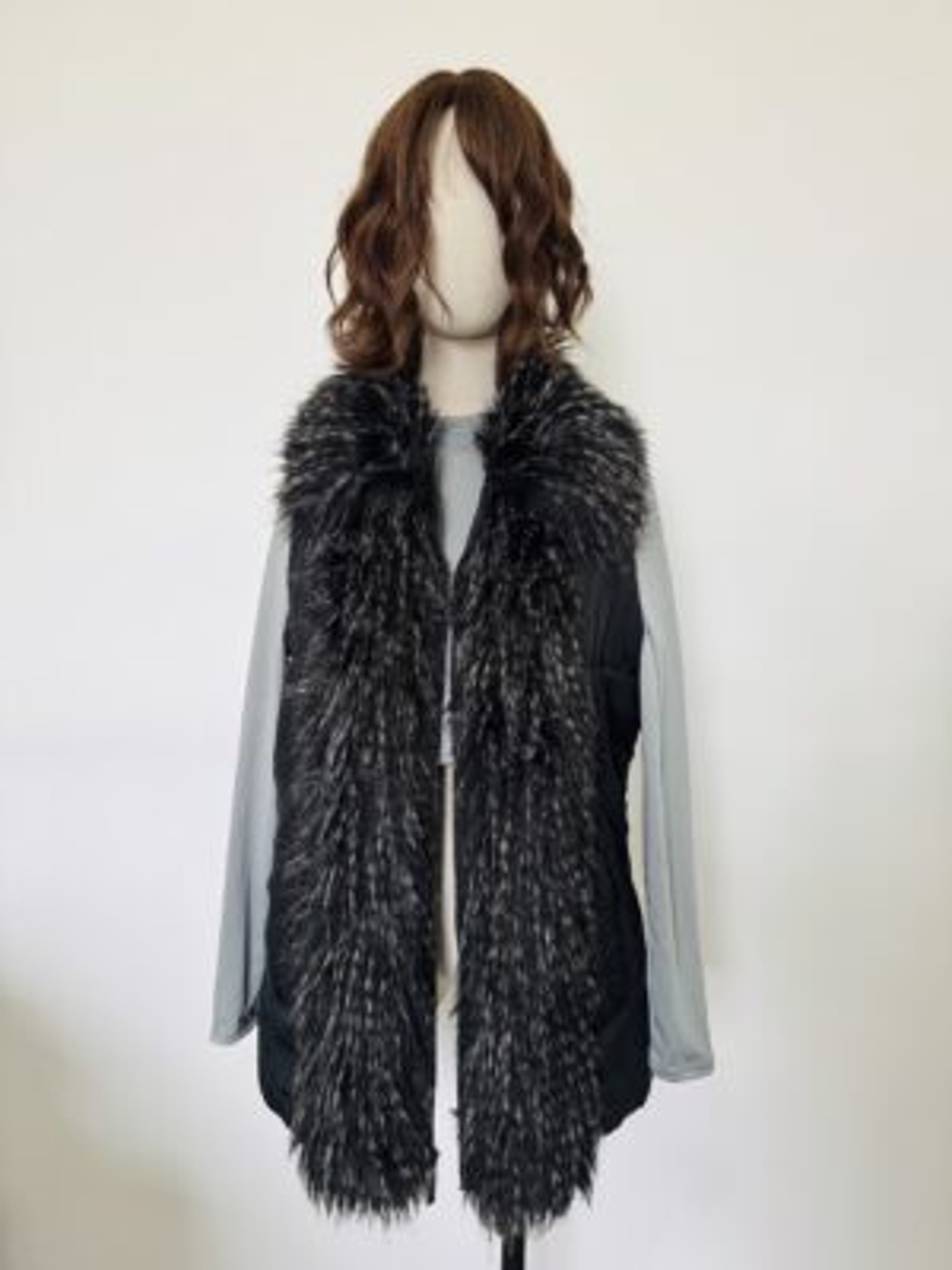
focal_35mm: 24
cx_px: 476
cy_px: 635
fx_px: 880
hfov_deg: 56.8
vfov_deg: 71.6
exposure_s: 1/60
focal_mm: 6.76
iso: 160
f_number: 1.78
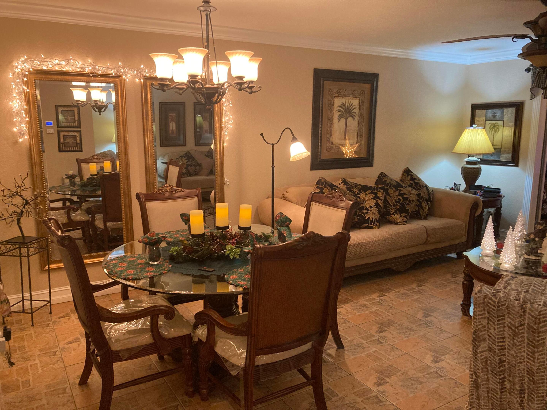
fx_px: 442
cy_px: 205
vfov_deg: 49.7
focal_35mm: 28
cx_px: 274
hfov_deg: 63.4
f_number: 1.8
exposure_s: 1/40
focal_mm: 3.99
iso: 400
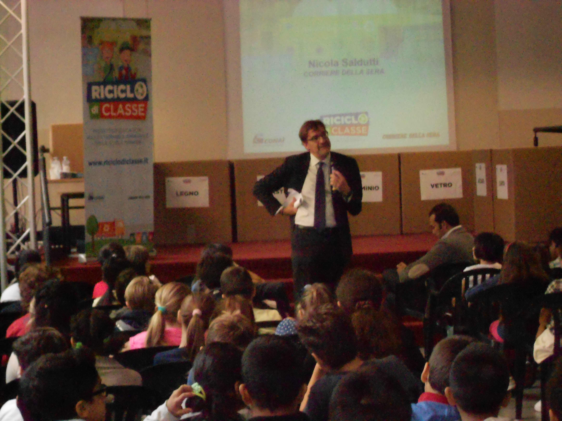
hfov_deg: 15.2
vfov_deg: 11.4
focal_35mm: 130
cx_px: 281
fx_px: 2111
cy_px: 210
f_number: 6.5
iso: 1600
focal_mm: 23
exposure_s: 1/60
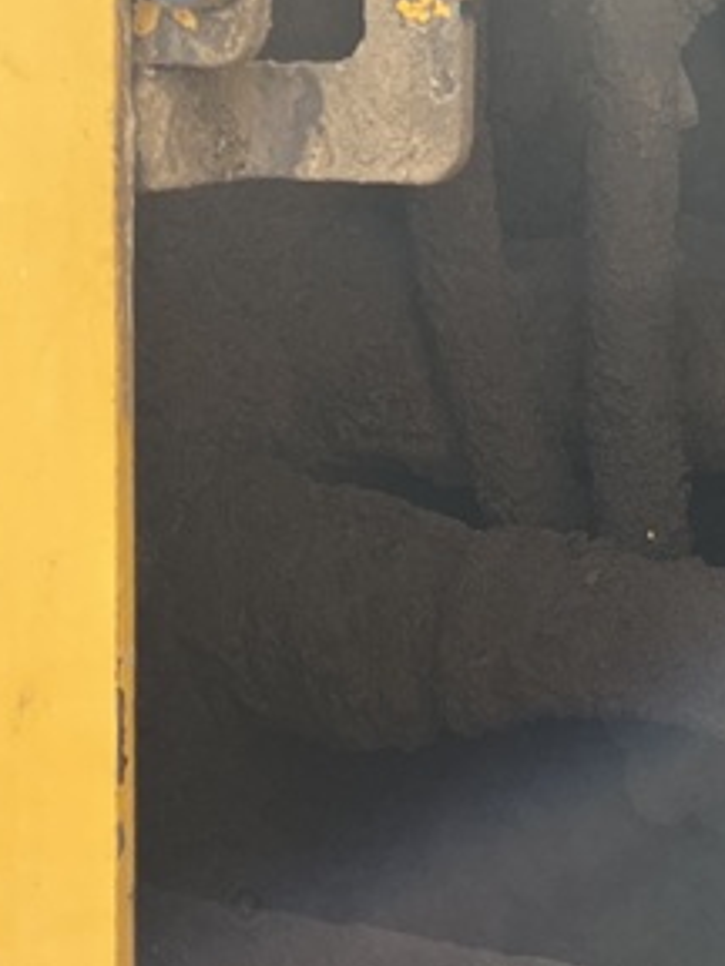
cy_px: -57
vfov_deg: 20.7
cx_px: 1057
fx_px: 2541
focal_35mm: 91
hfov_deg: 15.1
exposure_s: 1/399
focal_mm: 5.1
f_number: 1.6
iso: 50
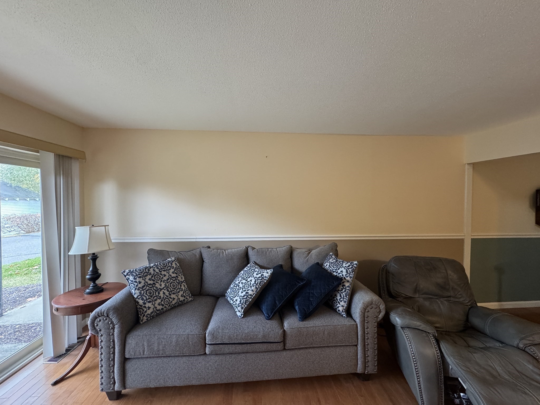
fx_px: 218
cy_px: 202
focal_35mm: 14
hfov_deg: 102.1
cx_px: 270
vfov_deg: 85.7
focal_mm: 2.22
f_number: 2.2
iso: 320
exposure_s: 1/60
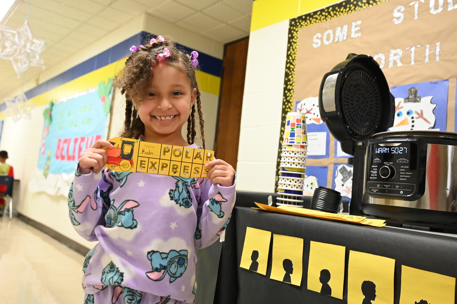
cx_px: 228
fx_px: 381
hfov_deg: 62.0
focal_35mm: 30
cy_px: 152
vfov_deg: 43.5
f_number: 4
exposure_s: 1/125
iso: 3200
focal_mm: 30
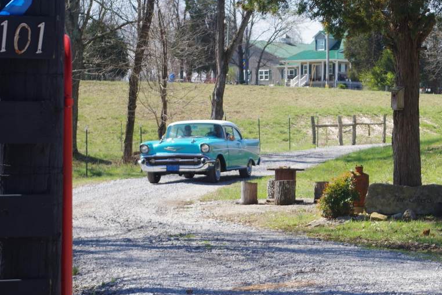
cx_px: 343
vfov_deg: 10.9
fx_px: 1547
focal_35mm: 126
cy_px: 121
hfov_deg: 16.2
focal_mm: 50
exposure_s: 1/100
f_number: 5.6
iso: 200
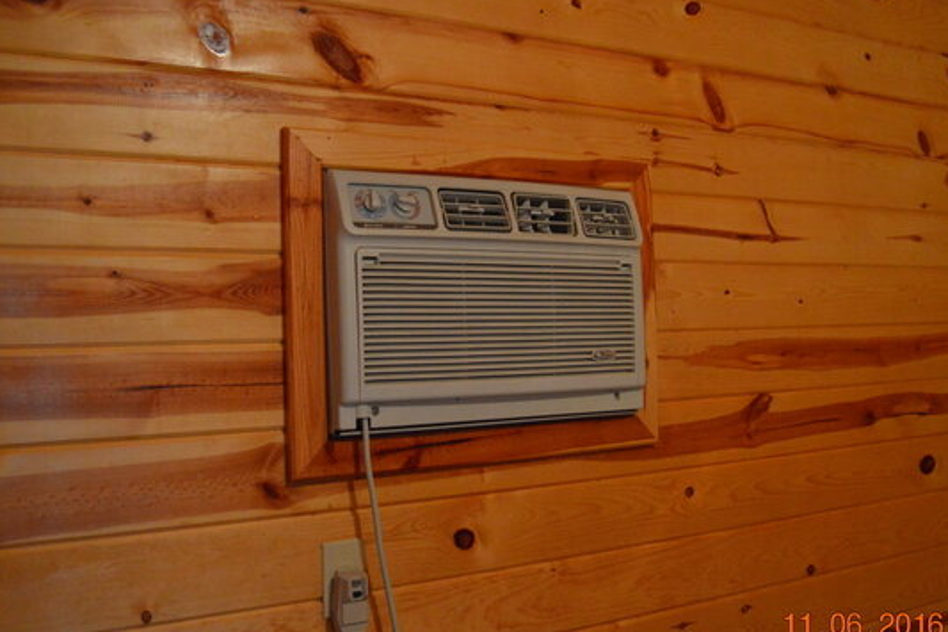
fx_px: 948
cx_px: 482
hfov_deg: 53.1
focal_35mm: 36
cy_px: 303
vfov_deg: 36.8
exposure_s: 1/200
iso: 3200
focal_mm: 20
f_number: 3.5
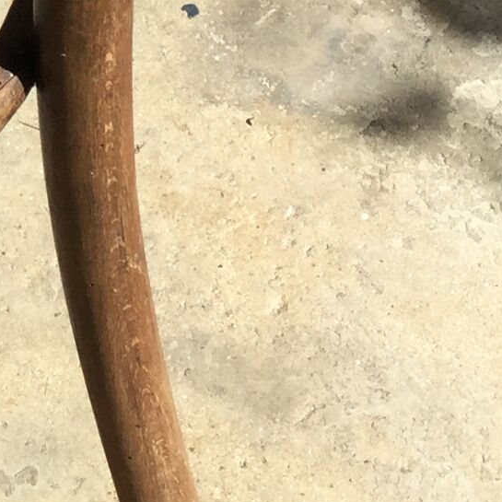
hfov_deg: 10.3
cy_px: -281
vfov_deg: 10.3
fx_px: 2691
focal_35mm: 164
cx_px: -248
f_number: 2.4
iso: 25
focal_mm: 3.3
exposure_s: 1/815
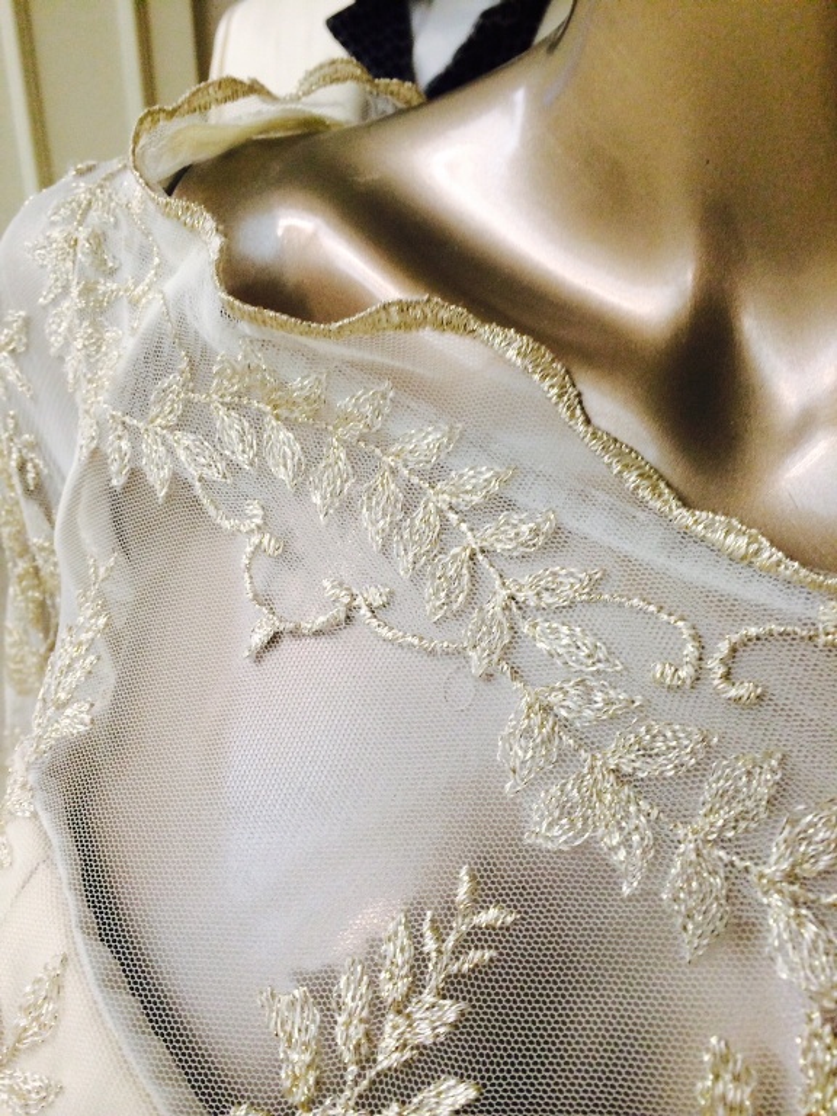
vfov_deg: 60.0
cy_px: 558
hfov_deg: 46.8
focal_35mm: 30
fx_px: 967
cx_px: 418
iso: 160
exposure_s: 1/30
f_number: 2.2
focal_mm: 4.12
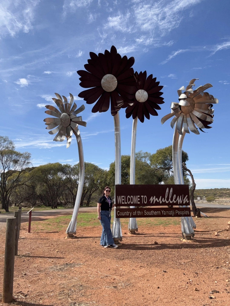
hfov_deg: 46.8
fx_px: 266
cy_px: 153
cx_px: 115
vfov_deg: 60.0
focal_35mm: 30
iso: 25
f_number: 1.9
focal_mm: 2.69
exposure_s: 1/1383
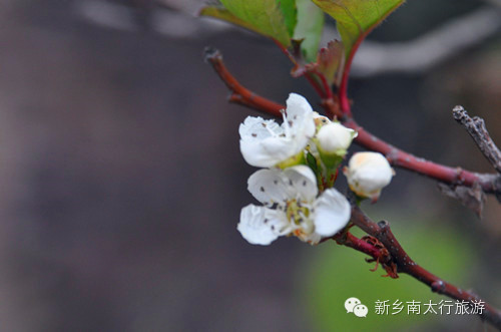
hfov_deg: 11.4
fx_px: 2499
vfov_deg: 7.6
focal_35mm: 180
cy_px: 166
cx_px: 250
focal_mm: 120
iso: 900
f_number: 5.6
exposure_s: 1/125
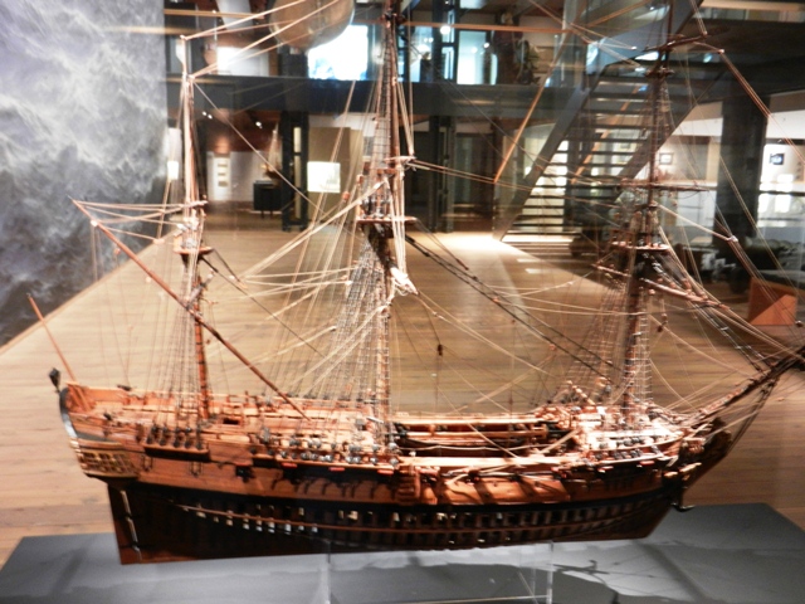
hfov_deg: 55.4
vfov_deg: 42.9
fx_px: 767
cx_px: 402
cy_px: 302
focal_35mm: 33
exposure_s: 1/2.5
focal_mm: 5.9
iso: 400
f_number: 3.8
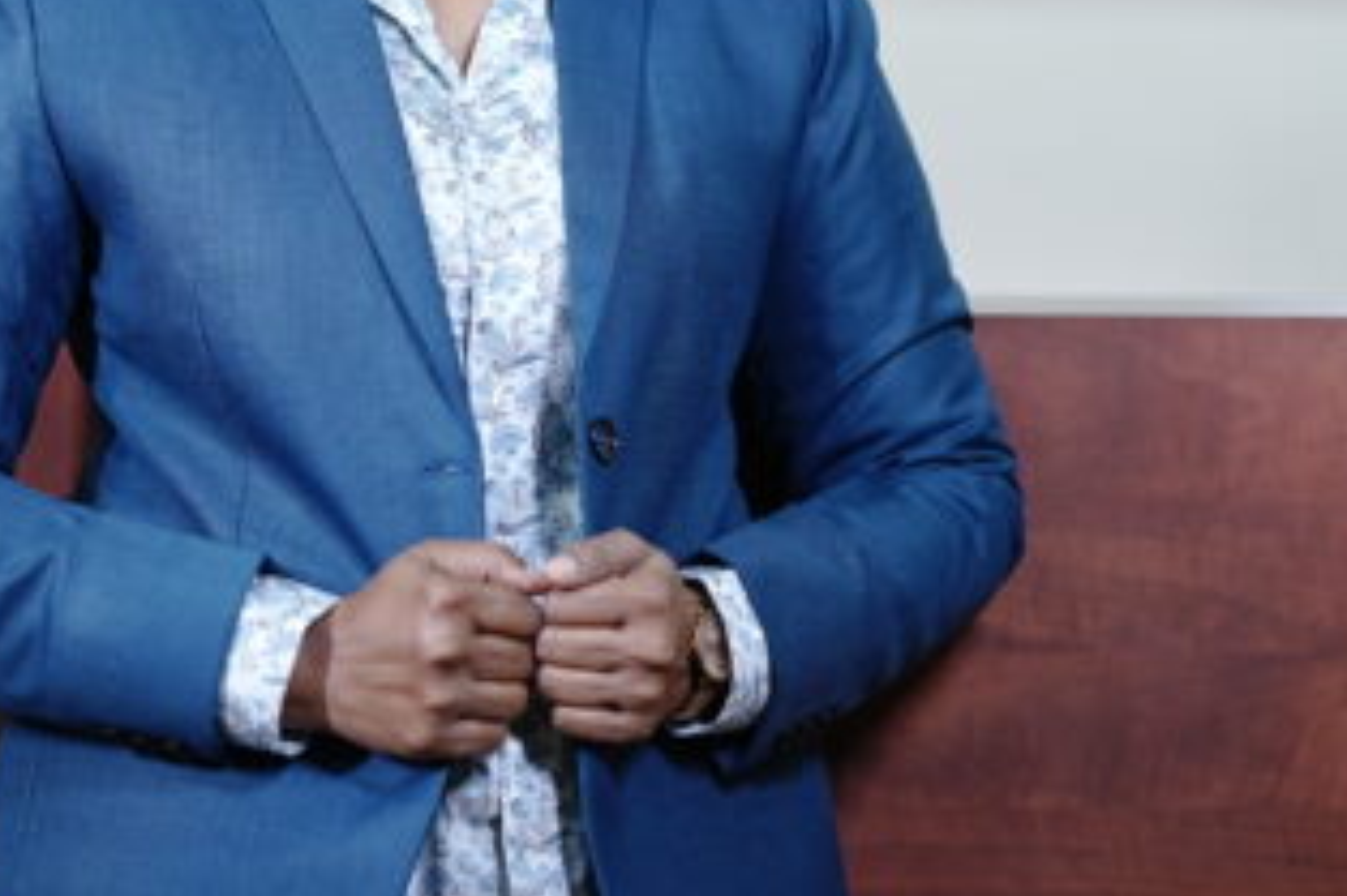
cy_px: -26
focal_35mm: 208
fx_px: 7778
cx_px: 768
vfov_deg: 6.6
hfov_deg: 9.9
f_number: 1.4
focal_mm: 85
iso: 250
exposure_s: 1/160
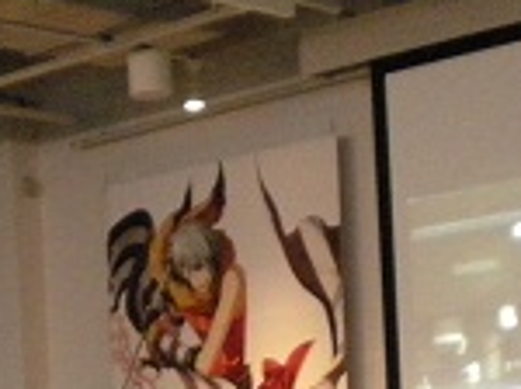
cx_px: 163
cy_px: 610
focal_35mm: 117
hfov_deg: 16.8
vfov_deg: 12.0
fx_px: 1758
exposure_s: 1/30.1
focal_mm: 6.3
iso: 800
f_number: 3.1
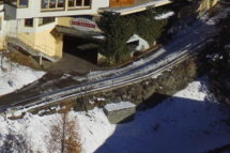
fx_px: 402
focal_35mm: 63
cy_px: -107
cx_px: -78
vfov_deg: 18.0
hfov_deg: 26.5
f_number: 2.8
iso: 100
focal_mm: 3.61
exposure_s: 1/2865
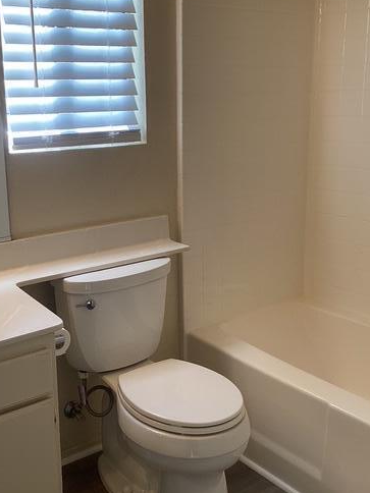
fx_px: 584
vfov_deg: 45.7
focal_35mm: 41
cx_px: 135
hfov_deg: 34.9
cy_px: 213
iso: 50
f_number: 2.4
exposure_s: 1/120
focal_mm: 3.3
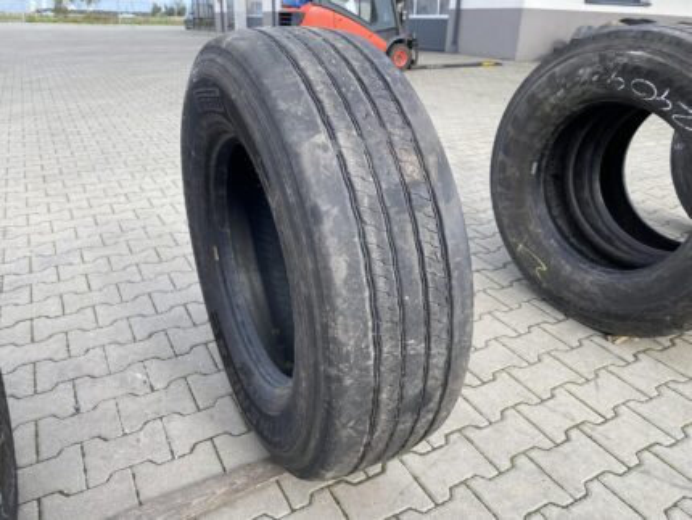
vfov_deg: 53.1
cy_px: 260
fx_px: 520
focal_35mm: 26
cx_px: 346
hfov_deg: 67.3
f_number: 1.8
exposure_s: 1/557
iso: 32
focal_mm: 4.25
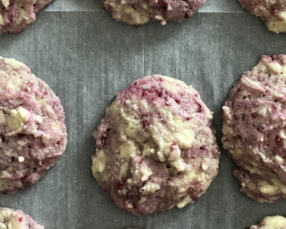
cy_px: 13
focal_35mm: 94
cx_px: 161
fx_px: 796
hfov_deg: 20.4
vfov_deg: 16.1
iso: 100
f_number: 2.4
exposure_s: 1/30
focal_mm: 6
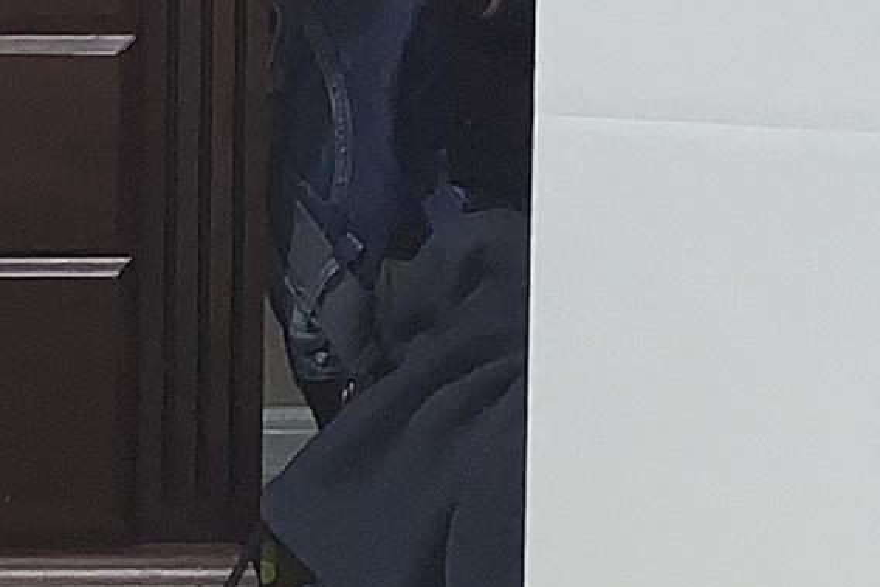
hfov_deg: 10.7
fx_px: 4694
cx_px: 310
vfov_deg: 7.0
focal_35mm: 192
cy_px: -496
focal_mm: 4.25
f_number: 1.8
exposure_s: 1/13
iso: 64
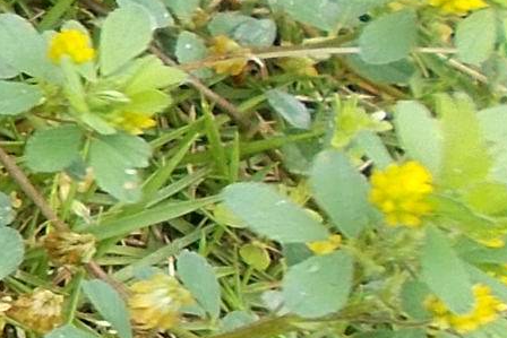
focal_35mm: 137
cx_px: -727
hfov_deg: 12.0
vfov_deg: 10.0
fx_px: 1930
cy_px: 98
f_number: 3.2
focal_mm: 4.6
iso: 80
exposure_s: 1/50
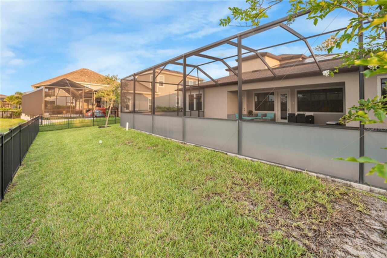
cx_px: 194
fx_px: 172
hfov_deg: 96.8
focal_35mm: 16
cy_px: 129
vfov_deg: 73.7
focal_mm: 16
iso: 200
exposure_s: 1/40
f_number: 8
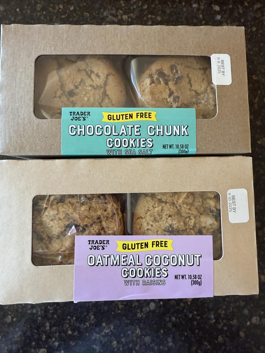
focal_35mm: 24
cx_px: 132
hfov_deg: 56.8
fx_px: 245
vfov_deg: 71.6
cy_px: 176
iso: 320
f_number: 2.2
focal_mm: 2.22
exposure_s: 1/87
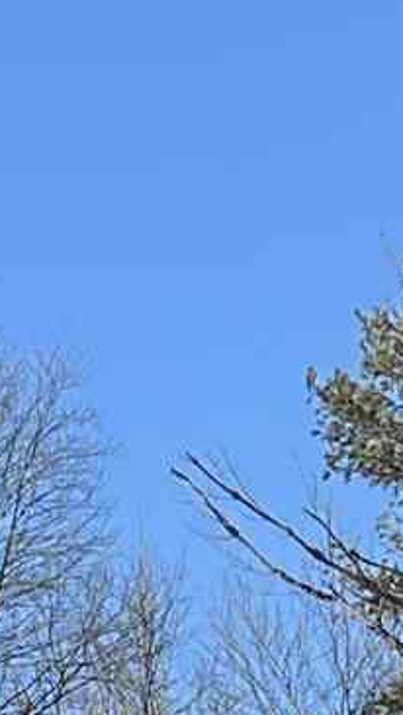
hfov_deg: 5.1
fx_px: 4519
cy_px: 1987
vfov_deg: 8.0
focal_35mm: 238
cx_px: 254
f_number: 1.5
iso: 50
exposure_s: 1/1449
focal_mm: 5.7
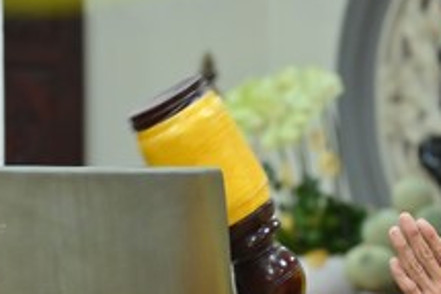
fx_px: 4431
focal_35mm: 362
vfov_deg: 3.8
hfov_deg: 5.7
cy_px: 201
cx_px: 312
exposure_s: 1/50
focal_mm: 120
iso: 1600
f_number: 5
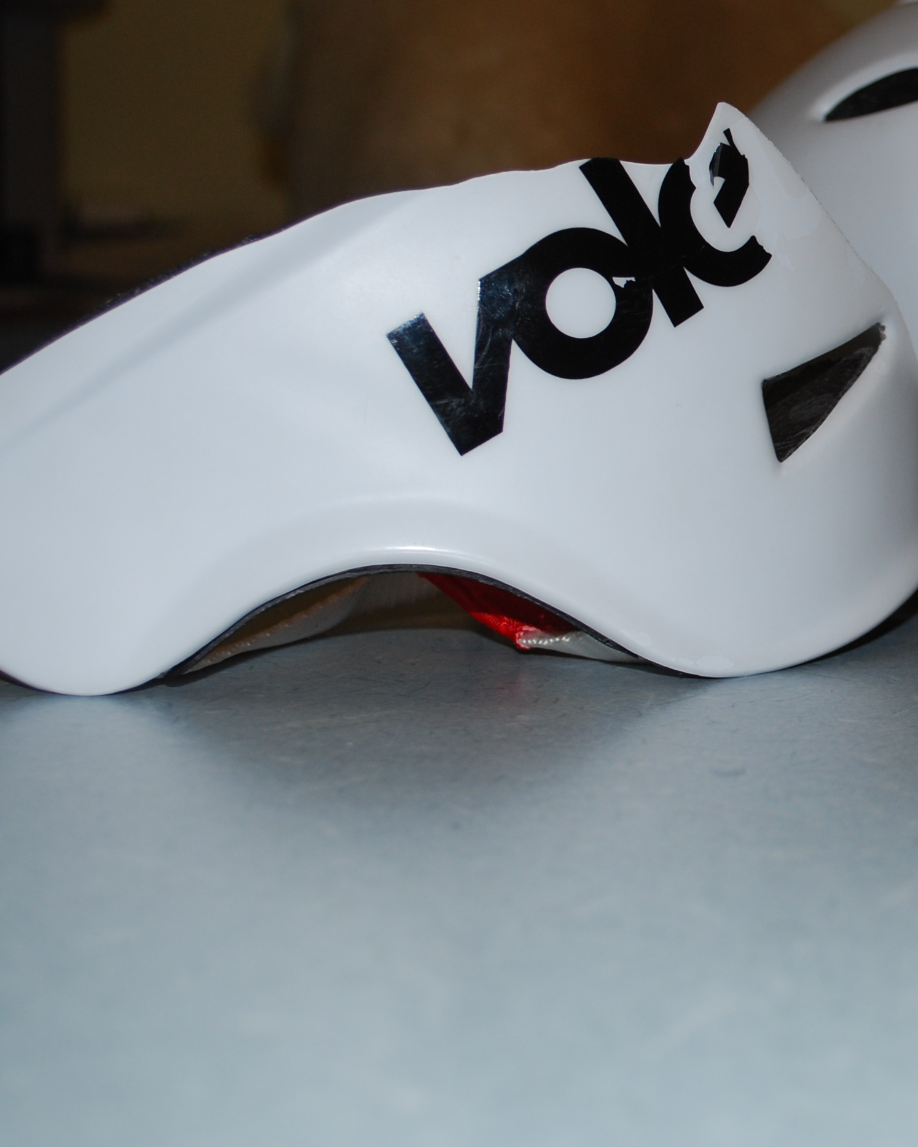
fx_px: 2581
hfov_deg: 19.4
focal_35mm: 76
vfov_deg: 25.0
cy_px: 429
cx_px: 999
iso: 200
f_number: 4.5
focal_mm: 26
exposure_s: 1/60
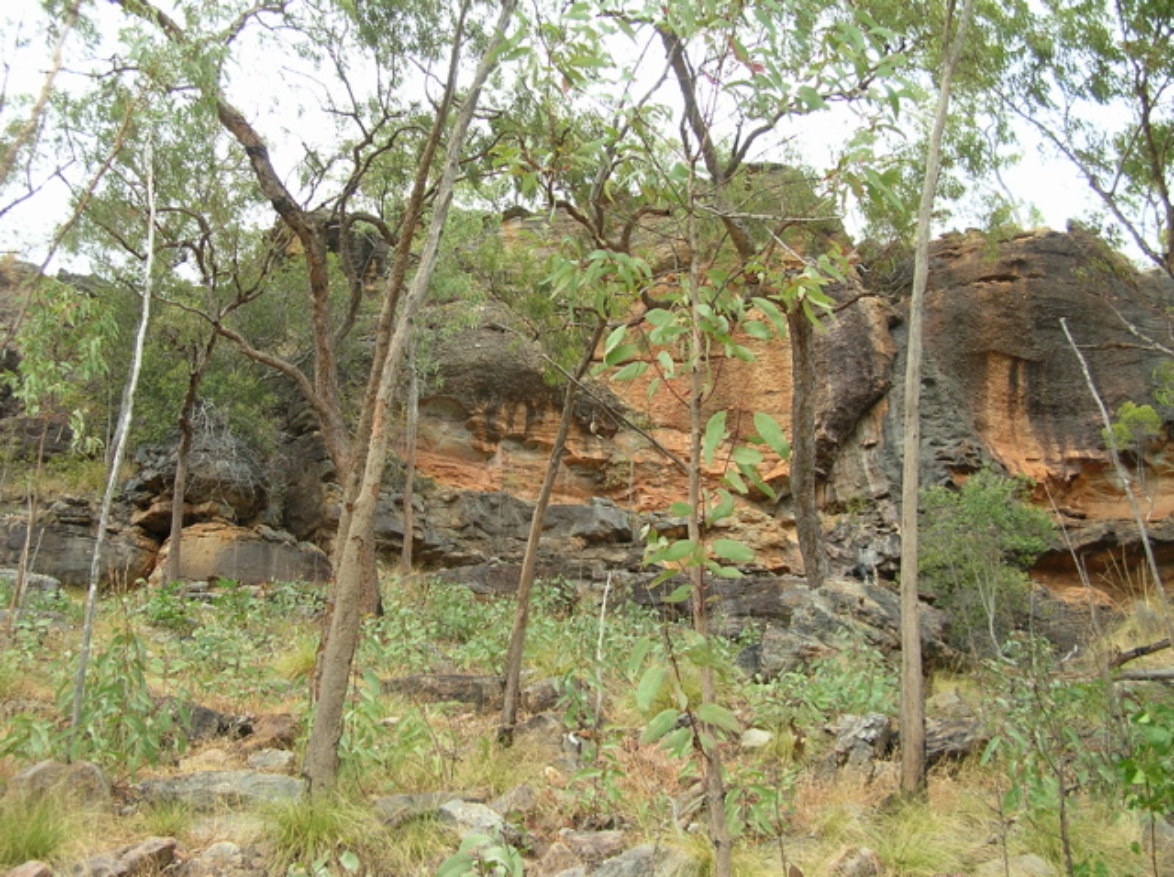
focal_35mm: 36
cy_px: 438
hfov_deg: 51.4
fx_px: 1219
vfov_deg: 39.6
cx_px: 587
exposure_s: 1/226
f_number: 2.7
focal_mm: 6
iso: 50
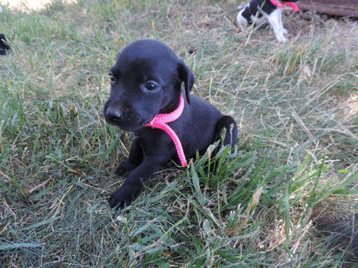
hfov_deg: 71.6
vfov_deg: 56.8
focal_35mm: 24
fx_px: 248
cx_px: 179
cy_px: 134
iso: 80
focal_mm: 4.3
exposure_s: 1/50
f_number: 3
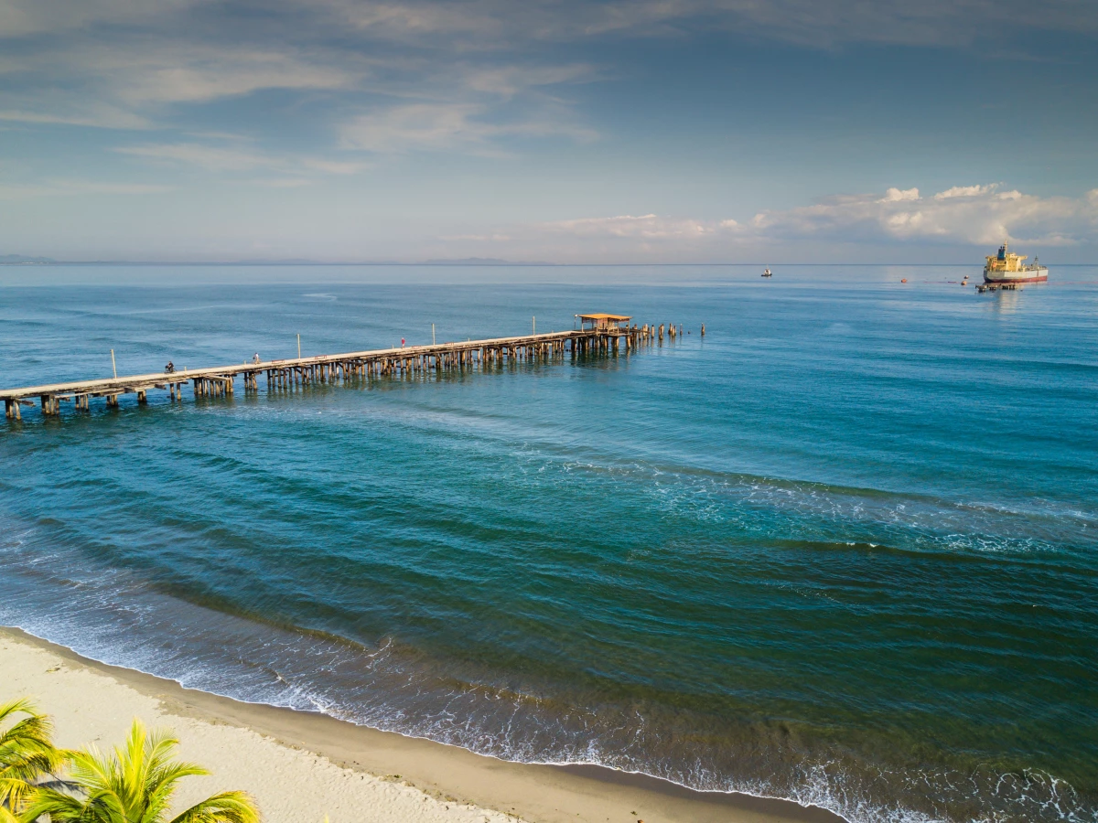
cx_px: 549
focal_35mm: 26
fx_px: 825
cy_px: 412
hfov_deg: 67.3
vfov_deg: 53.1
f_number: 2.2
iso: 100
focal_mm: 4.7
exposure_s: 1/1000
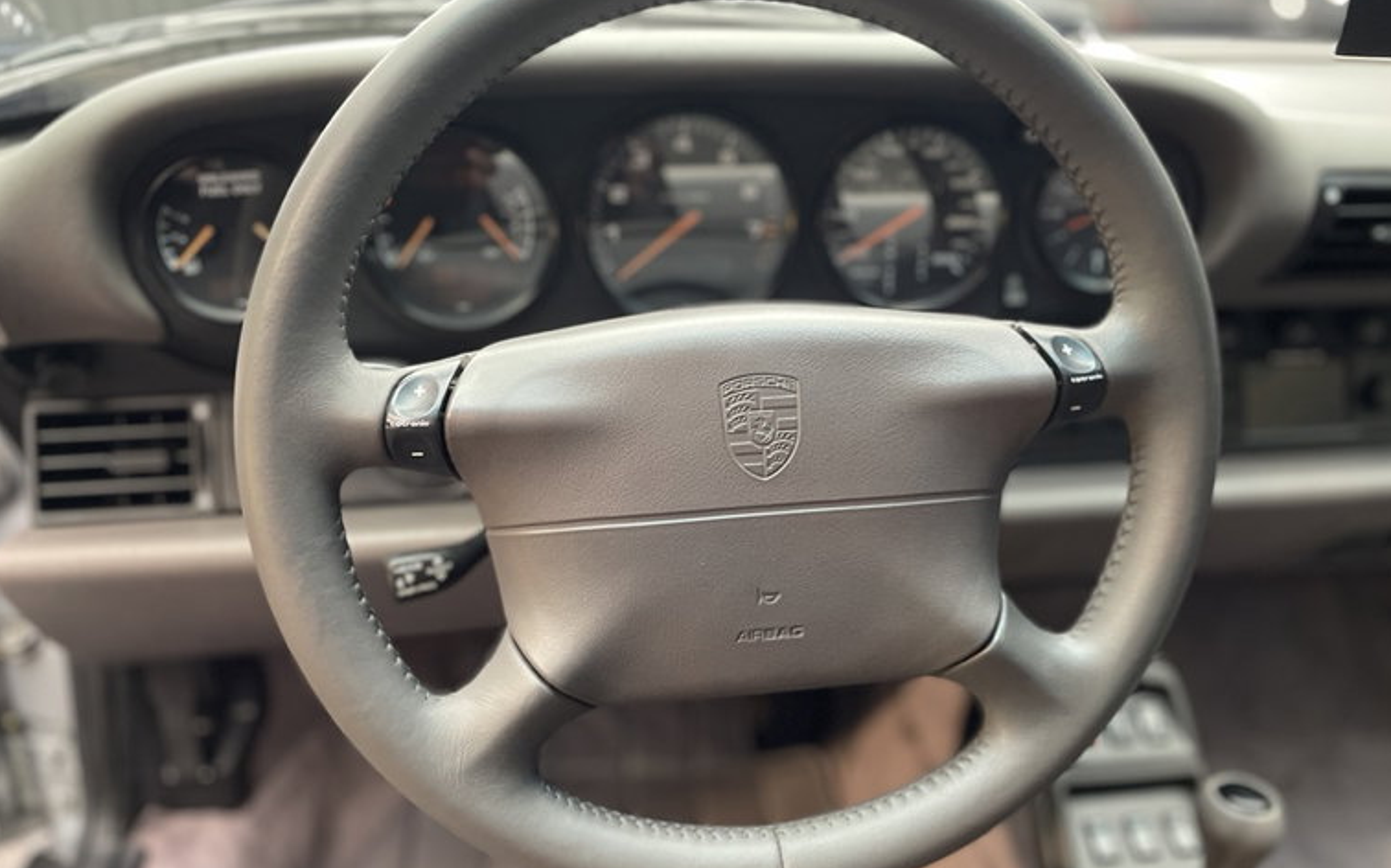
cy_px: 430
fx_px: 1061
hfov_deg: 66.5
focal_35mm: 28
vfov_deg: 44.5
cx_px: 696
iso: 400
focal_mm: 4.2
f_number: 1.6
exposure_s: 1/33
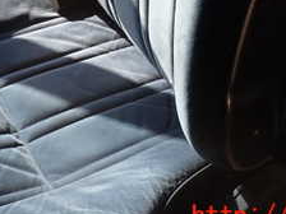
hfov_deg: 28.8
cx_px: 97
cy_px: -54
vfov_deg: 20.3
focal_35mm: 67
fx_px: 554
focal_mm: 4.5
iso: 100
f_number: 2.8
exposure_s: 1/400
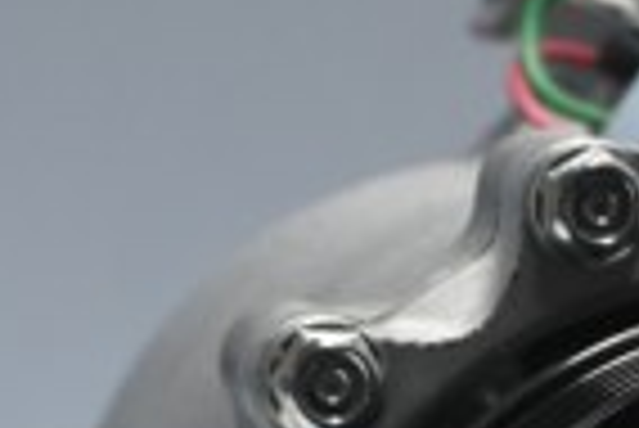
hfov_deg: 9.2
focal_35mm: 221
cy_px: 676
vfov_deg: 6.1
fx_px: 3929
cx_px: 648
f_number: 5.3
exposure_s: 1/60
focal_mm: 35
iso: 800
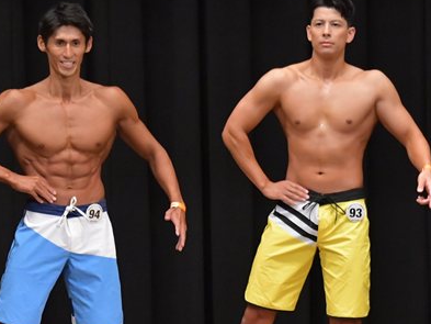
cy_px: 232
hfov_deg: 4.8
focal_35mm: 411
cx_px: 129
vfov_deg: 3.6
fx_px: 5119
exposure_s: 1/400
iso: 6400
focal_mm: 145
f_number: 5.6
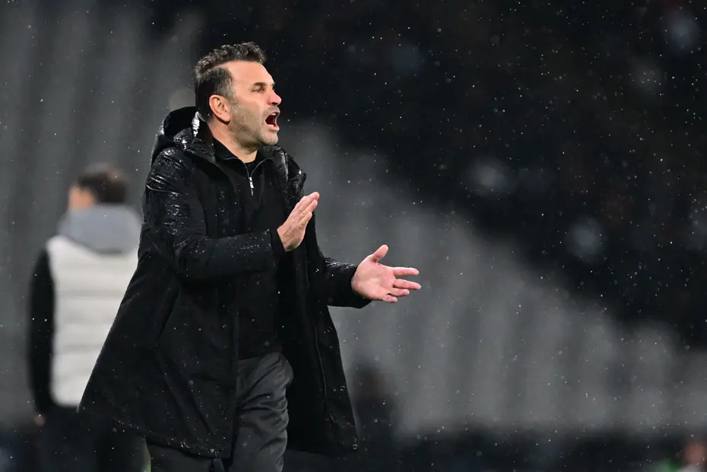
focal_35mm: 600
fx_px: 11782
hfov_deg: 3.4
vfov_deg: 2.3
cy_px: 236
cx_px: 354
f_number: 2.8
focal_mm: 400
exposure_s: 1/2000
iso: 3200
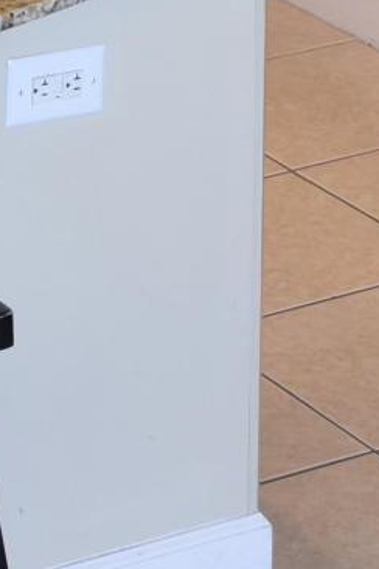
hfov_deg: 6.2
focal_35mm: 221
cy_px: -274
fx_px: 3496
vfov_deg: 9.1
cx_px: 171
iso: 400
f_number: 4
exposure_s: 1/80
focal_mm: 18
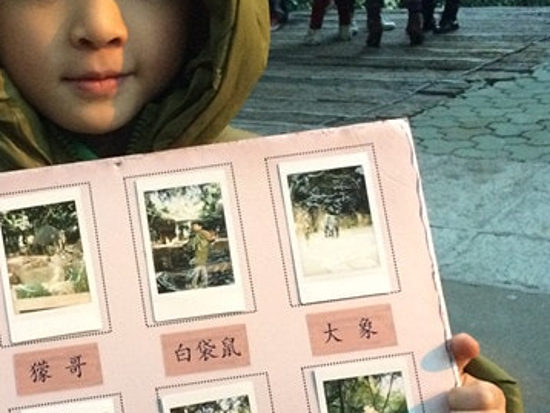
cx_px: 61
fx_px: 1065
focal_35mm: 67
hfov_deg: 27.9
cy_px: 235
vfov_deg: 21.9
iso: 320
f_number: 2.2
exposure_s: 1/30
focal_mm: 4.12
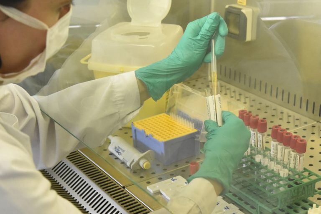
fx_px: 375
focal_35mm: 42
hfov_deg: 46.4
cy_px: 107
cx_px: 160
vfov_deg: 31.9
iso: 3200
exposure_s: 1/200
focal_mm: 42
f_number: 5.6
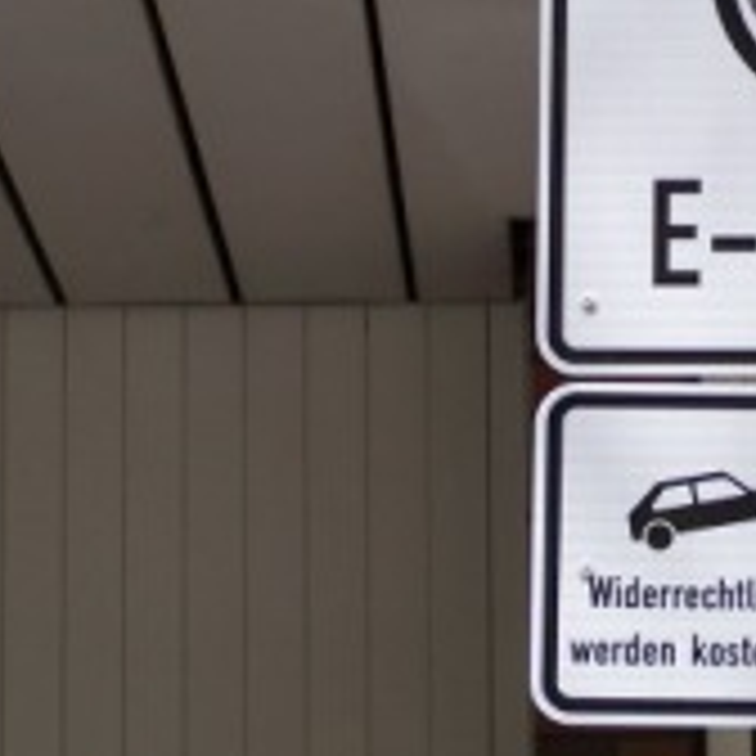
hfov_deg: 7.0
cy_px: 212
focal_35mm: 248
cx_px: 878
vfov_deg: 7.1
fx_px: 6128
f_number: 3.2
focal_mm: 17.5
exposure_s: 1/500
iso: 80
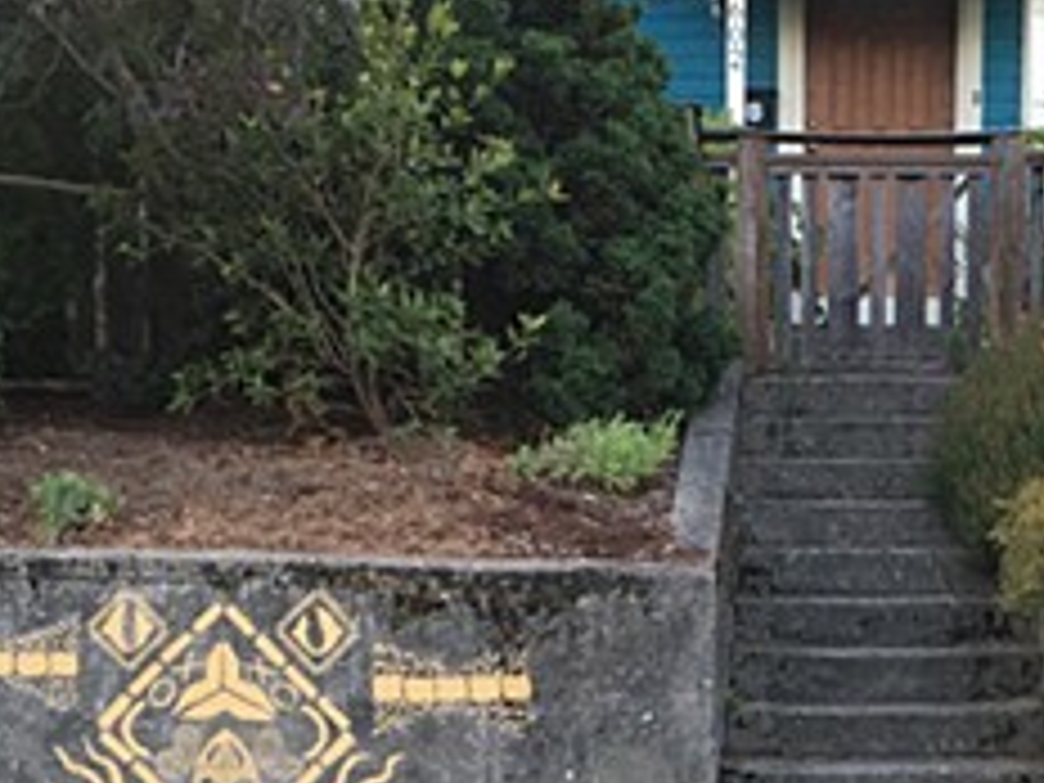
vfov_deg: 18.2
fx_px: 2413
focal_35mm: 80
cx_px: 837
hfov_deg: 24.0
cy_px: 693
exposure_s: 1/30
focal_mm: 4.2
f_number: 2.2
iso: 40
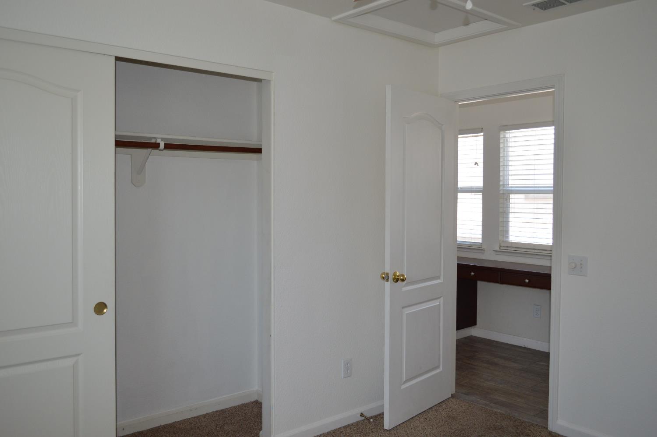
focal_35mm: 30
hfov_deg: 62.0
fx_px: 547
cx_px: 328
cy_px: 218
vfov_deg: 43.5
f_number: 4
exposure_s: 1/100
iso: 400
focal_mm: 20
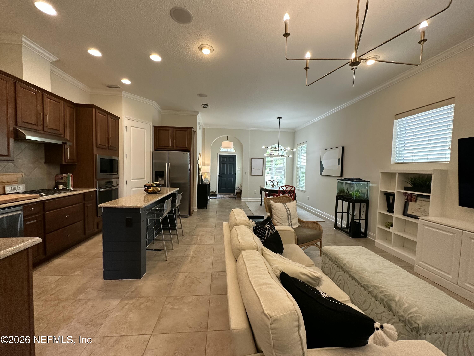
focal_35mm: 14
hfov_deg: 102.1
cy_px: 178
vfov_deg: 85.7
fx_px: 192
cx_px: 237
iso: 250
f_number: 2.2
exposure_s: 1/120
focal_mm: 2.22
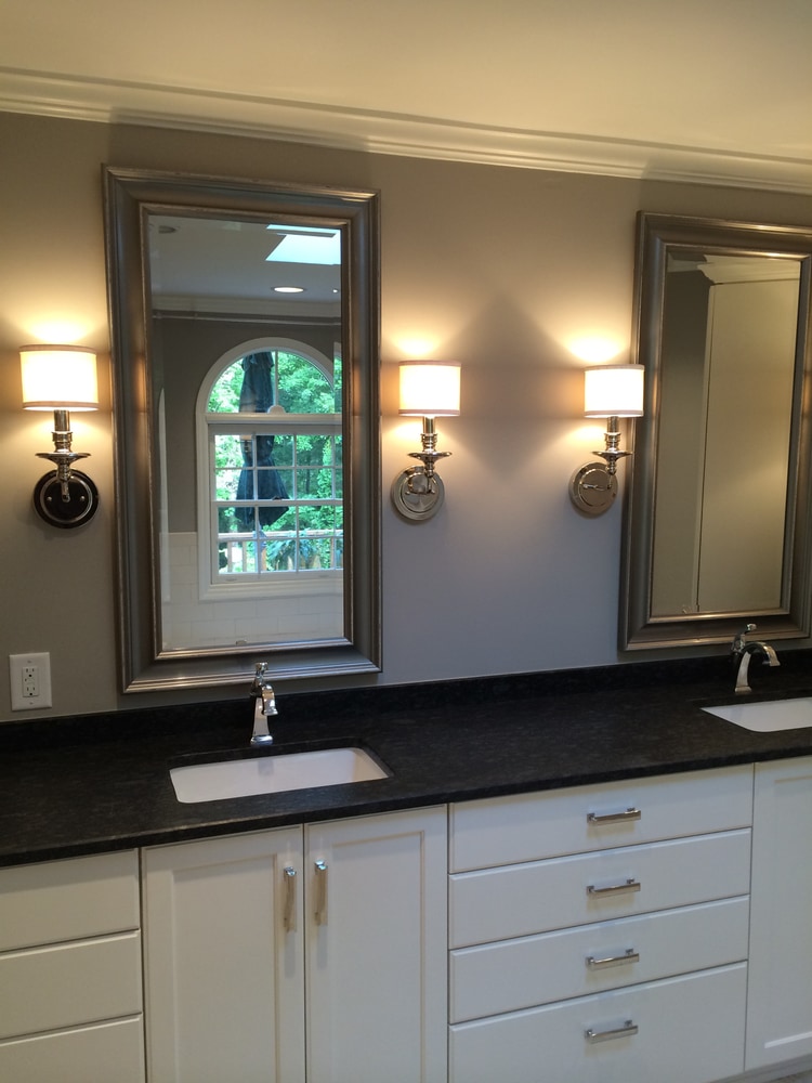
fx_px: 938
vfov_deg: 60.0
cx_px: 406
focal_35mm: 30
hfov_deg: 46.8
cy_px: 542
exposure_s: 1/30
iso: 50
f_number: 2.2
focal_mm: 4.12
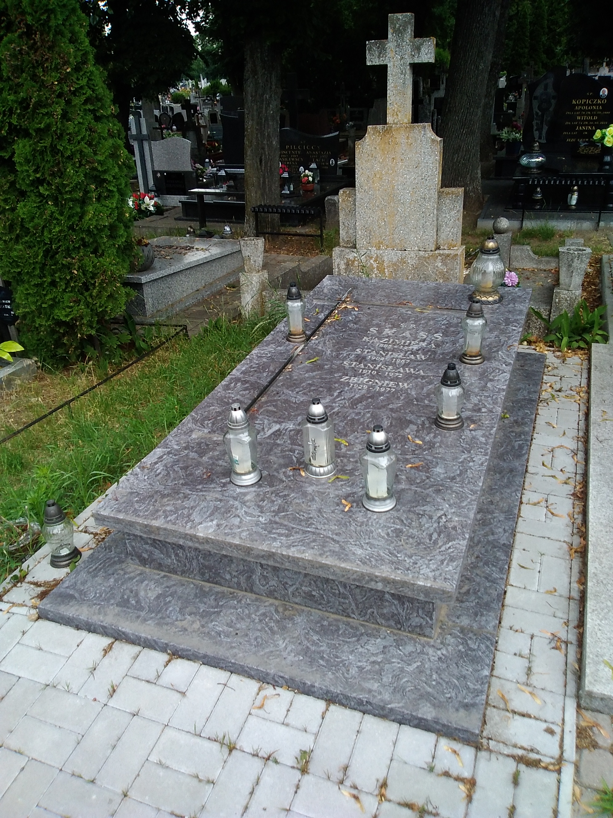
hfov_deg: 48.2
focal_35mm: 29
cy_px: 409
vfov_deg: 61.7
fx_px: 685
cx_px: 306
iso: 102
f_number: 2.4
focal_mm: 2.39
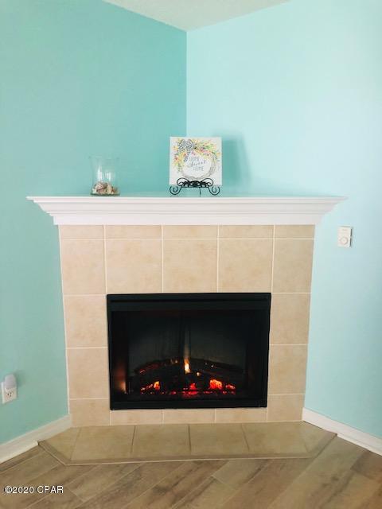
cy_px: 254
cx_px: 191
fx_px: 412
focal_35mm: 28
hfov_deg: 49.7
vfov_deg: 63.4
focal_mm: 3.99
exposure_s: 1/15
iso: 50
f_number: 1.8
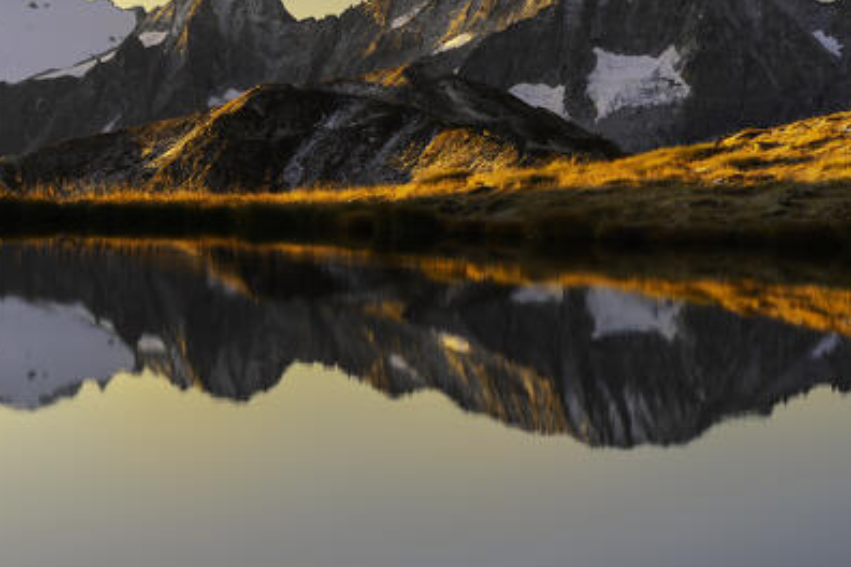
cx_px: 236
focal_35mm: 100
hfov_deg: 20.3
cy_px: 204
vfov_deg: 13.7
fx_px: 2364
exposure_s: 1/3
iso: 100
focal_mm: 66
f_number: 13
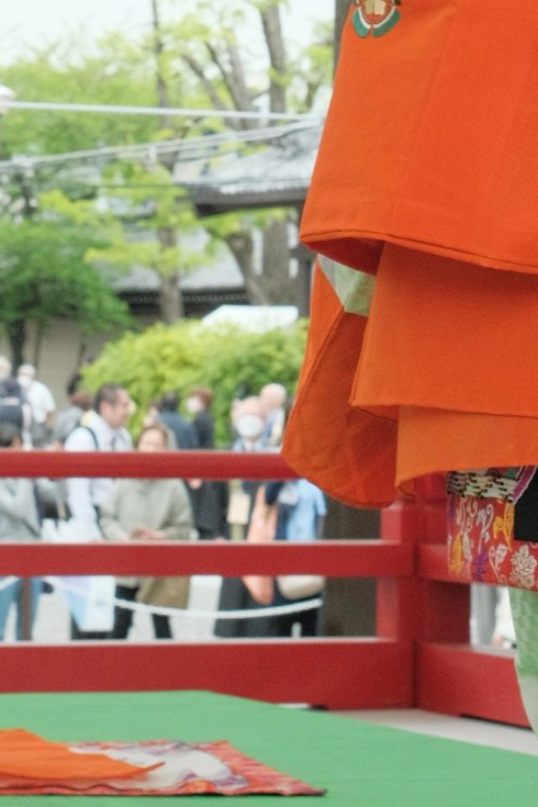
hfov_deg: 8.1
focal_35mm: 170
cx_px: 210
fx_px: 3811
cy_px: -538
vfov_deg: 11.4
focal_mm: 33
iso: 1250
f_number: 5.6
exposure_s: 1/100
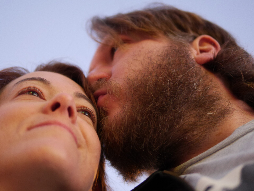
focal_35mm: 51
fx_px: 374
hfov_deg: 37.5
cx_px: 127
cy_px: 96
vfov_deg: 28.6
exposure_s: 1/60
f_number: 1.4
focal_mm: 25
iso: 1600
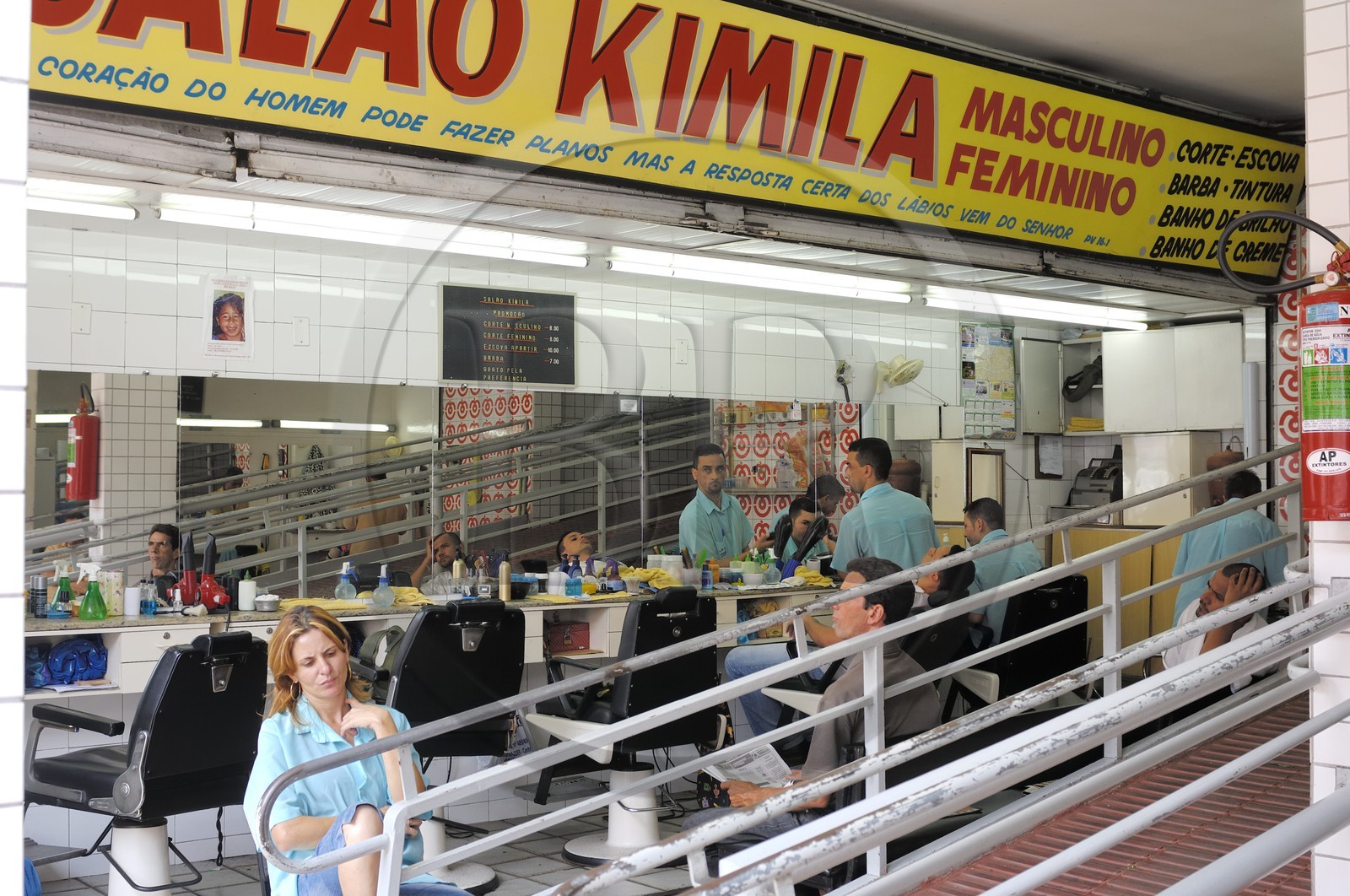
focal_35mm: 42
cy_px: 448
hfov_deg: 46.5
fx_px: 1573
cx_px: 675
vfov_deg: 31.8
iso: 100
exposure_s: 1/60
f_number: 4.5
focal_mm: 28
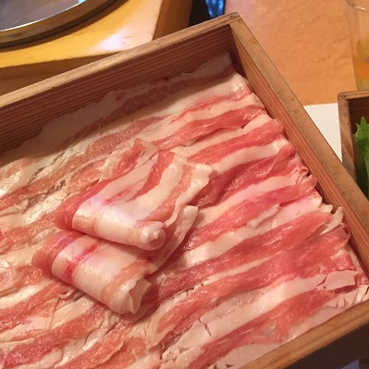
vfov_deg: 40.0
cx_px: 280
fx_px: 507
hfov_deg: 38.9
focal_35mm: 42
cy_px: 182
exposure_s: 1/30
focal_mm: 4.15
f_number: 2.2
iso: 200
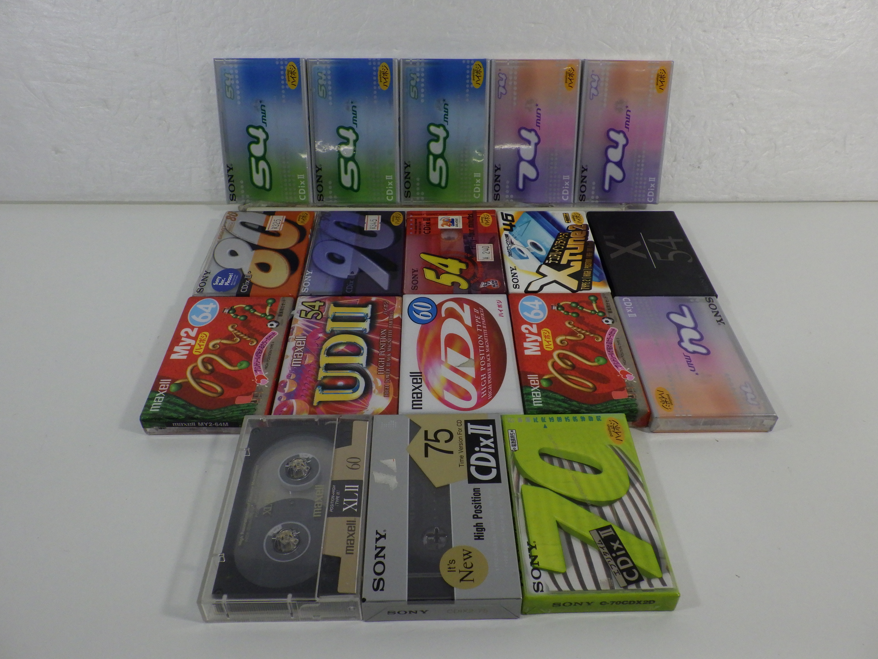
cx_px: 439
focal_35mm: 28
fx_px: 710
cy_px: 330
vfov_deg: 49.7
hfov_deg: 63.4
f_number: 4.2
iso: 400
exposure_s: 1/320
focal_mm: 5
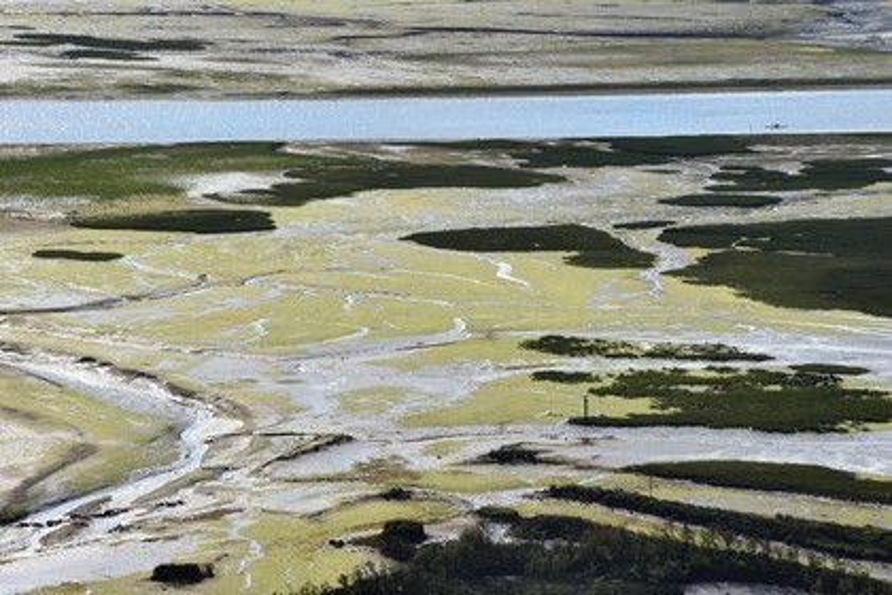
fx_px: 4955
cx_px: 446
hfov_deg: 10.3
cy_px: 298
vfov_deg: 6.9
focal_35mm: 200
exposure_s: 1/320
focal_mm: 200
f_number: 20
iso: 400
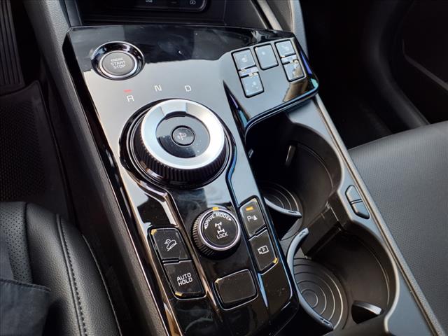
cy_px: 168
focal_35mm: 27
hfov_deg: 65.3
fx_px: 349
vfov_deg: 51.4
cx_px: 224
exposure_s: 1/40
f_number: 1.9
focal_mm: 3.58
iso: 50
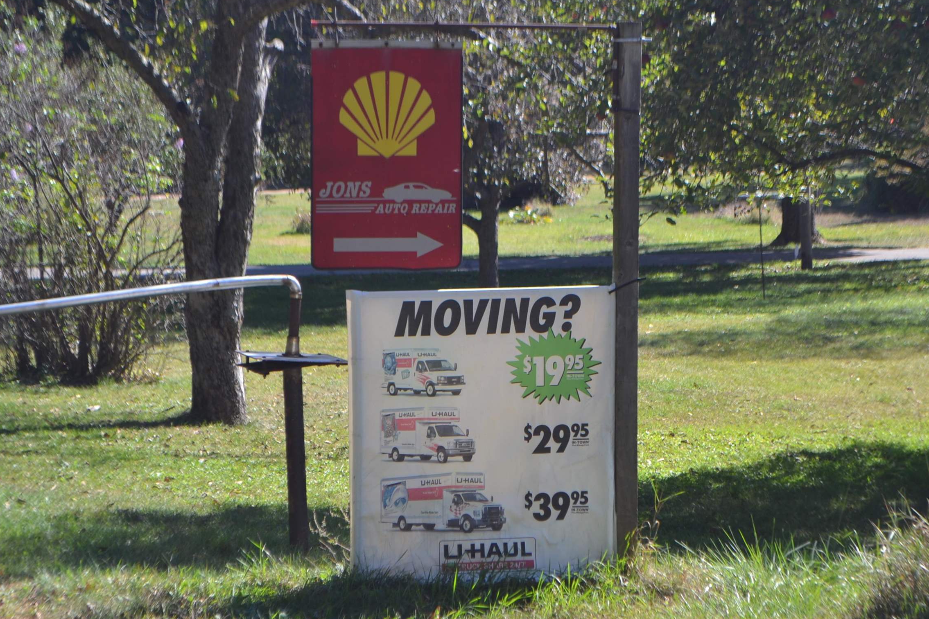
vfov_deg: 12.3
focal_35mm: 112
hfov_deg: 18.3
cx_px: 539
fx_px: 2882
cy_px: 328
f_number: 5.6
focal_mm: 55
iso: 100
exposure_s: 1/125
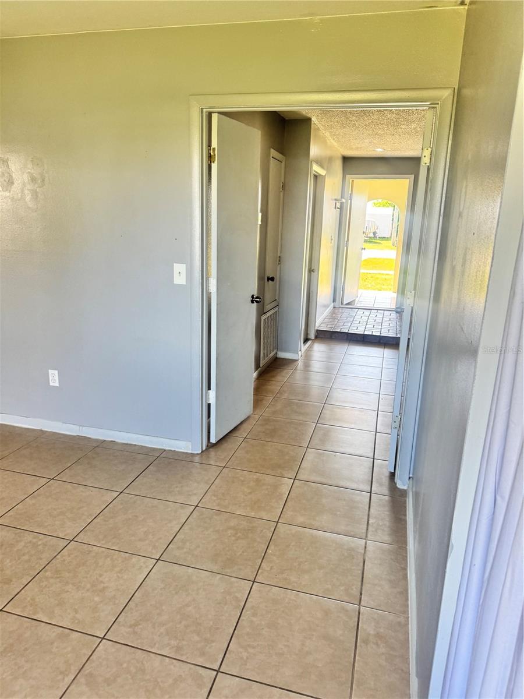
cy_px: 350
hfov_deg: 56.8
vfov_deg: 71.6
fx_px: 484
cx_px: 262
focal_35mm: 24
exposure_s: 1/121
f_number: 1.78
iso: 125
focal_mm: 6.76
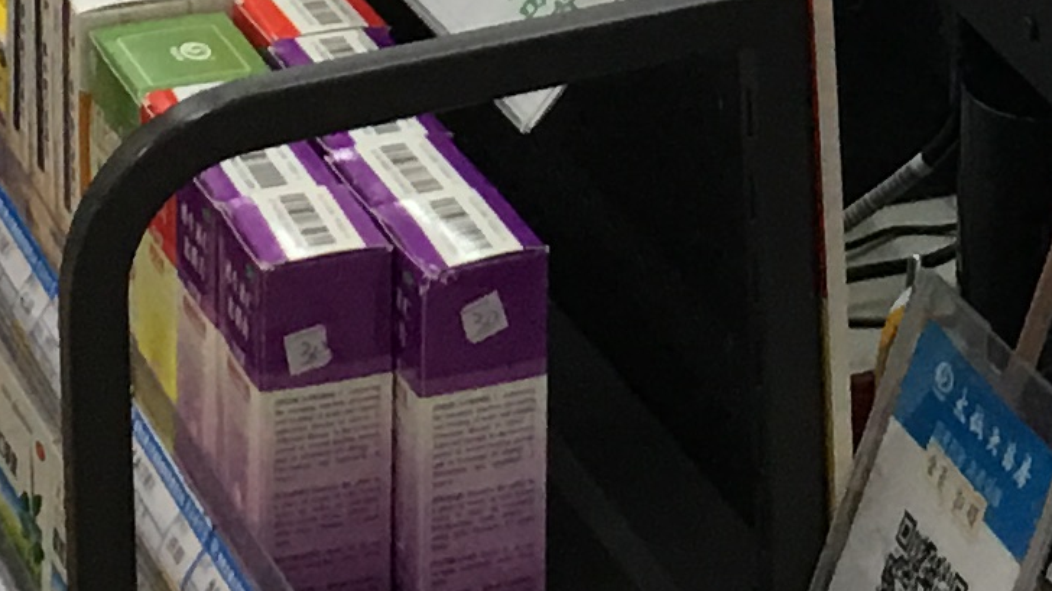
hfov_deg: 12.1
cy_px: -1033
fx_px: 4880
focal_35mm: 175
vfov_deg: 6.5
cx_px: 1090
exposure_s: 1/33
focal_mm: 4.15
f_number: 2.2
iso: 50
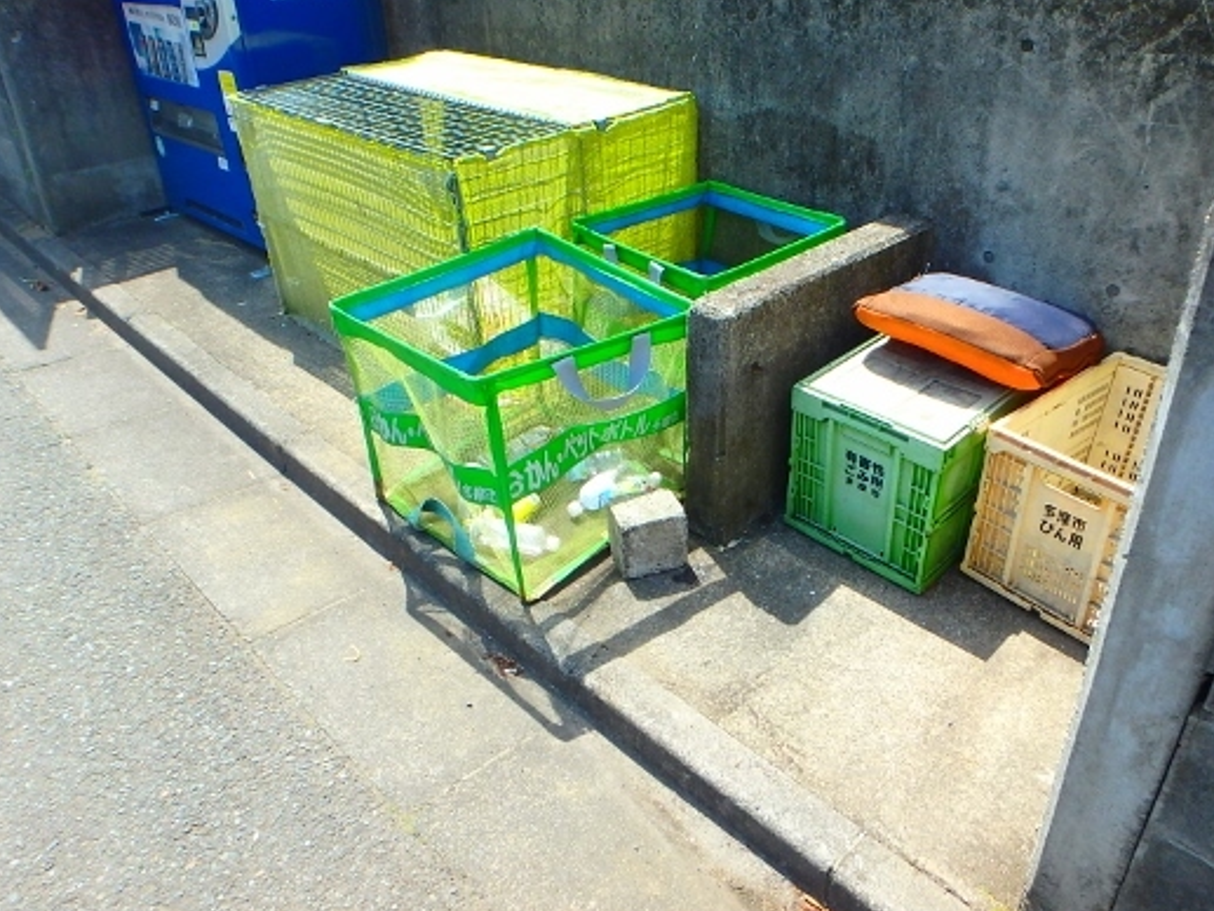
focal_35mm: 26
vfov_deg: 53.0
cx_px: 620
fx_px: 912
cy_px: 420
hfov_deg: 67.3
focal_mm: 3.7
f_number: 3.5
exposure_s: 1/400
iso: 125
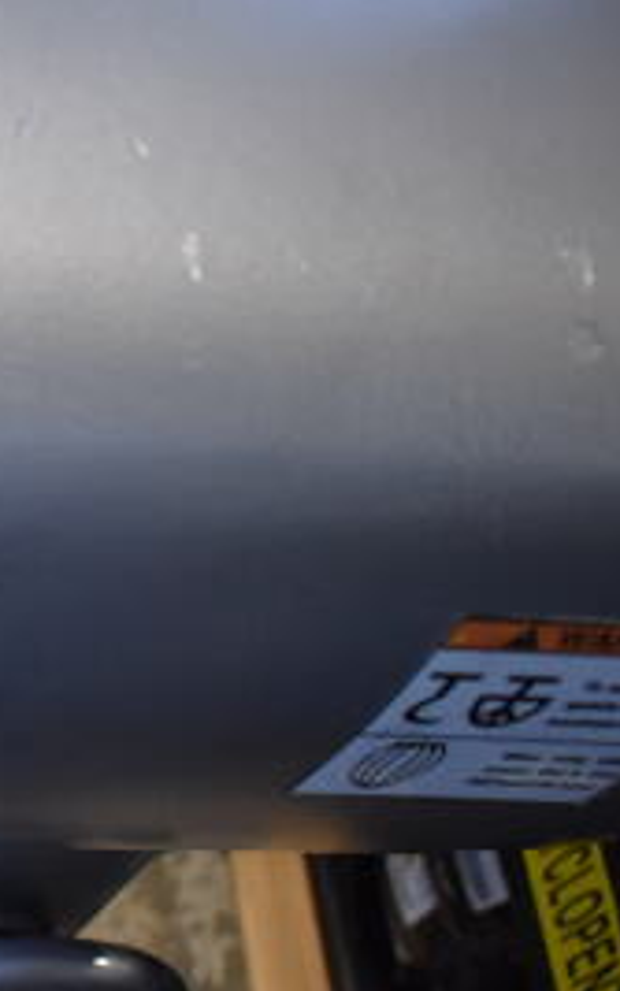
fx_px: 1891
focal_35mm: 70
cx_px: -497
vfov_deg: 28.9
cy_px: 746
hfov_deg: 15.8
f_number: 3.5
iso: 1400
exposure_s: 1/125
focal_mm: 20
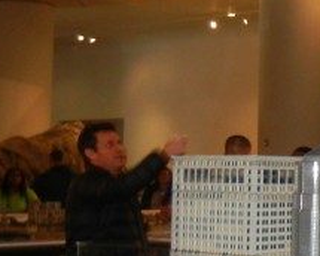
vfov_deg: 14.1
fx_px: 1032
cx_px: 524
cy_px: 125
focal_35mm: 109
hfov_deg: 15.7
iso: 382
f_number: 3.5
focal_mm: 5.4
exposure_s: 1/30
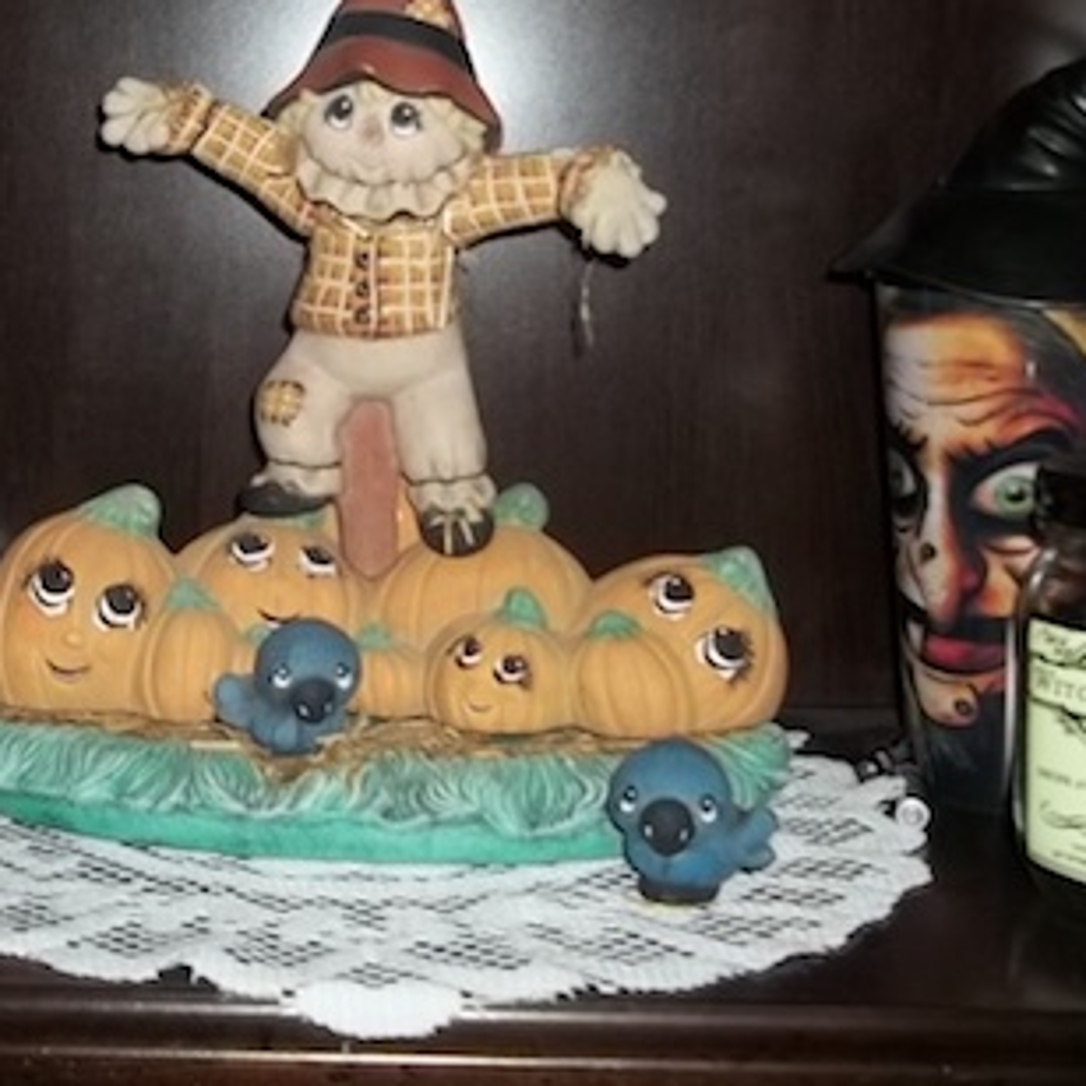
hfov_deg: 30.7
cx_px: 319
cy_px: 326
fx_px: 1952
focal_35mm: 55
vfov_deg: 30.8
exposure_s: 1/30
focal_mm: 5.7
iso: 64
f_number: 2.9
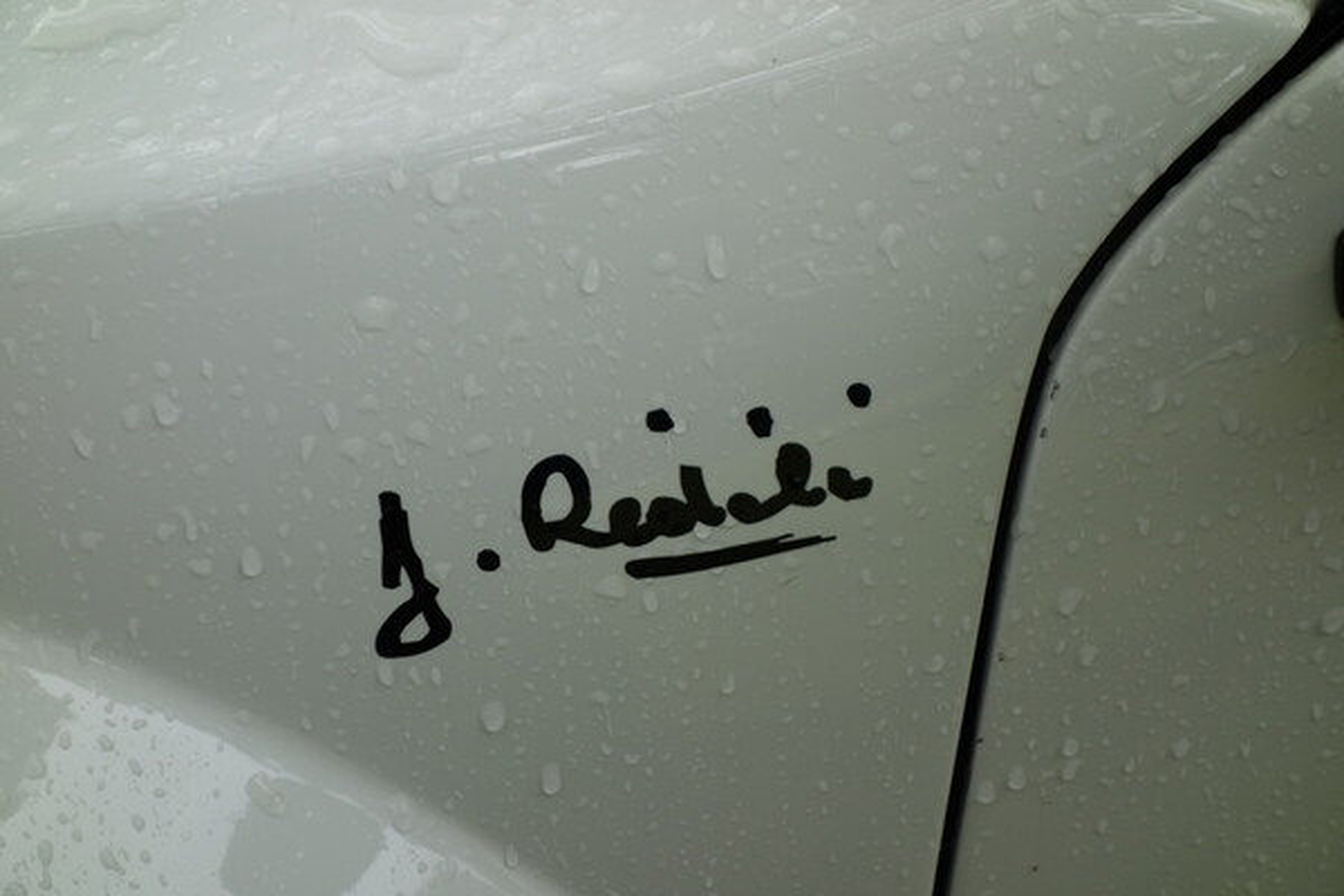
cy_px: 448
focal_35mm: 100
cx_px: 672
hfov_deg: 20.4
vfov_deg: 13.7
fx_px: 3733
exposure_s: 1/100
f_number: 4.9
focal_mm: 37.1
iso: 200
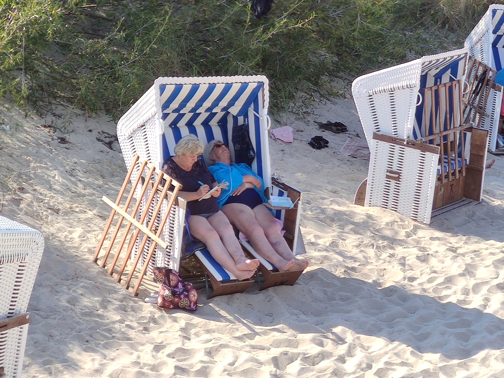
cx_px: 252
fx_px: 1616
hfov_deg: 17.7
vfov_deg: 13.3
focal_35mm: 111
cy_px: 189
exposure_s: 1/509
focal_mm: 5.54
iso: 100
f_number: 2.4
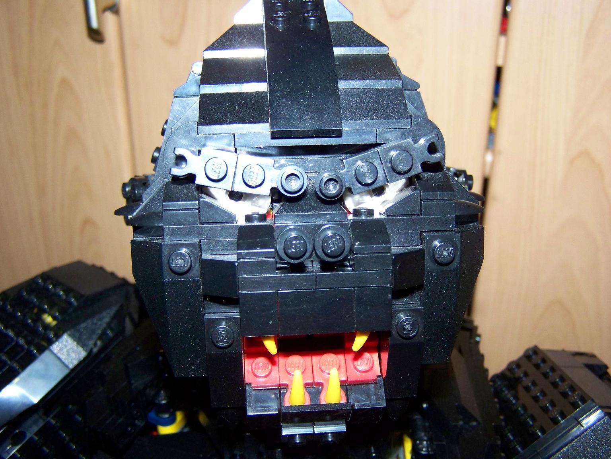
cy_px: 230
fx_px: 671
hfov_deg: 49.0
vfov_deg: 37.7
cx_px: 306
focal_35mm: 38
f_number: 2.8
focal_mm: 6.3
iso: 200
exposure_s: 1/30
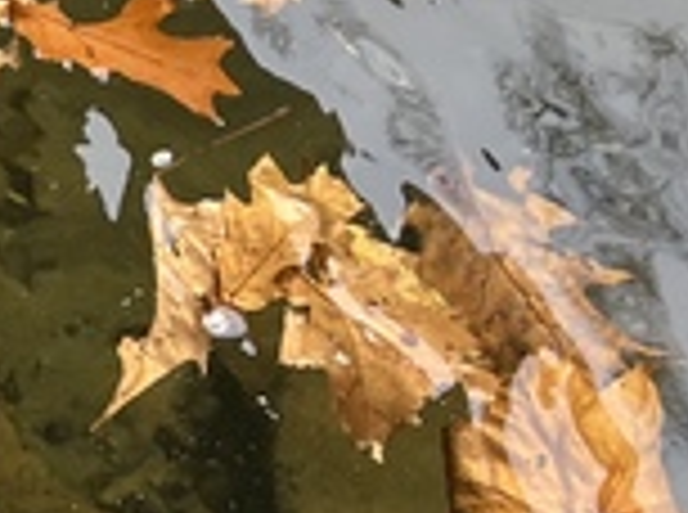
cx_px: -1054
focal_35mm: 159
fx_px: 3153
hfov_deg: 10.4
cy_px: 374
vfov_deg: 9.3
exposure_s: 1/122
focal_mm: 5.1
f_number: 1.6
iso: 50
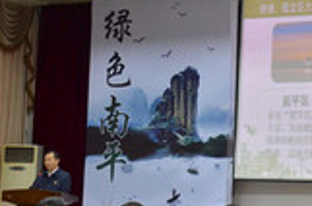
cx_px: 289
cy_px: 60
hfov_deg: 18.0
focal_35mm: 112
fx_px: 967
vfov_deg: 12.1
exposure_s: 1/80
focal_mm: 30
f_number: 4.5
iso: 1000
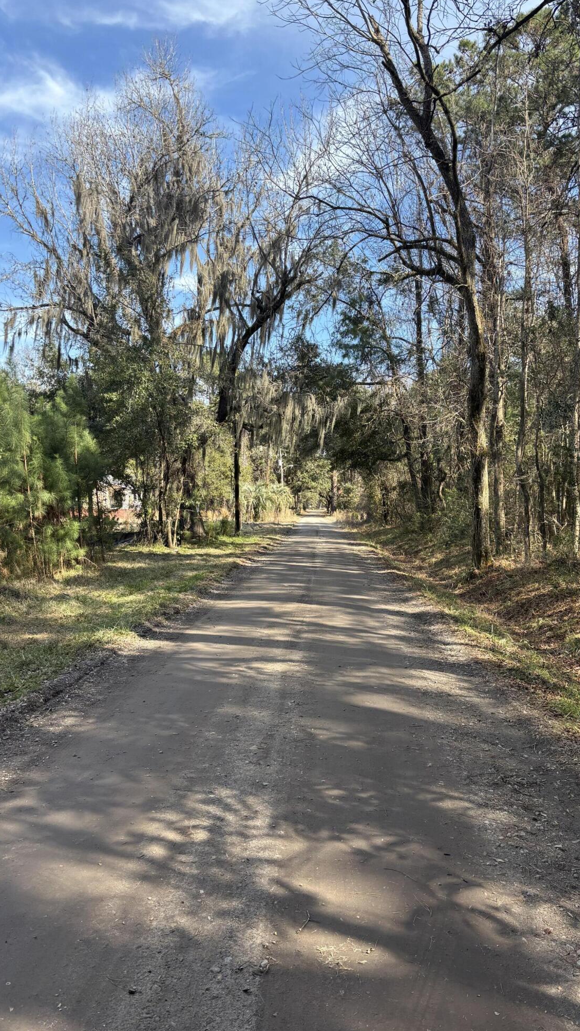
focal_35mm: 29
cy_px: 517
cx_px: 327
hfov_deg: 40.1
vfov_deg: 66.1
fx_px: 793
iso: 50
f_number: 1.6
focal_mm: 5.96
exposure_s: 1/818
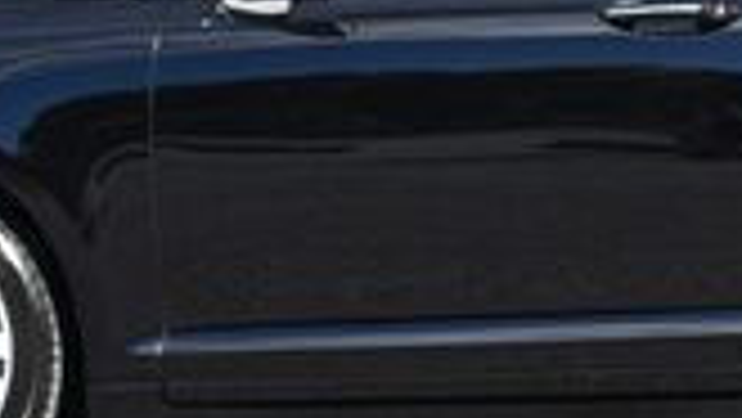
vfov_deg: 5.7
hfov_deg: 10.1
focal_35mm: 211
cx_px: 702
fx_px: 4153
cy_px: -211
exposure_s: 1/250
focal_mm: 26
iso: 160
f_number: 8
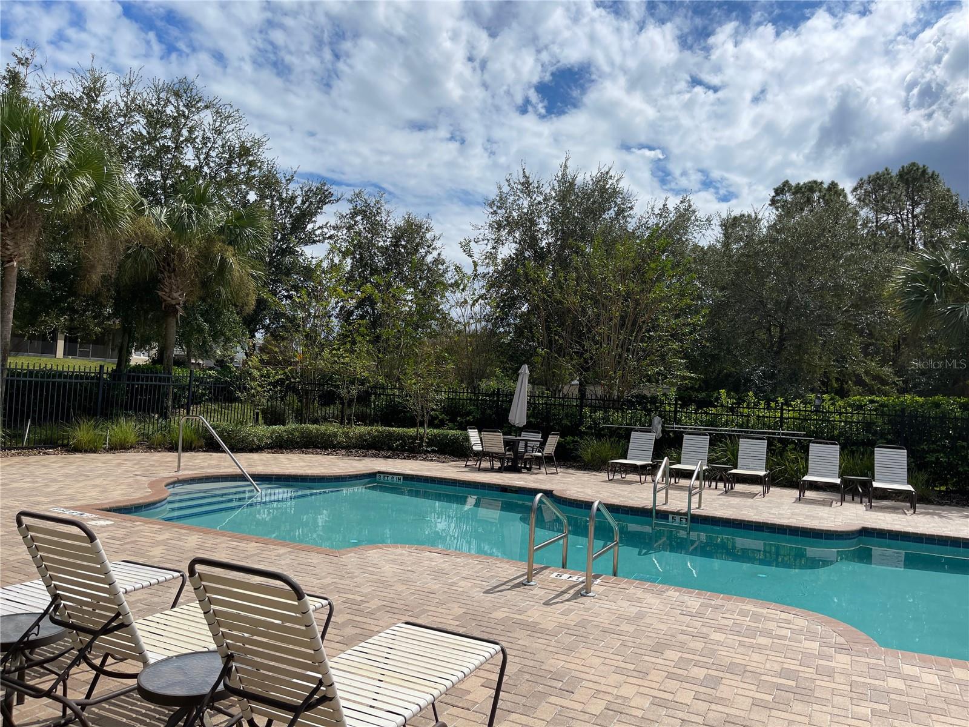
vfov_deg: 53.1
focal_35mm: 26
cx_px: 484
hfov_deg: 67.3
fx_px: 728
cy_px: 364
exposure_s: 1/8547
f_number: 1.6
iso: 32
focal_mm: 5.1
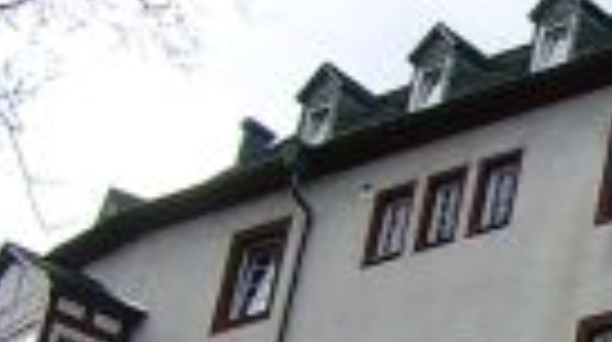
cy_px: 302
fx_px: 3532
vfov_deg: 5.5
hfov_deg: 9.3
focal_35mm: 218
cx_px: 1170
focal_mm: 7.13
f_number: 4
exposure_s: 1/283
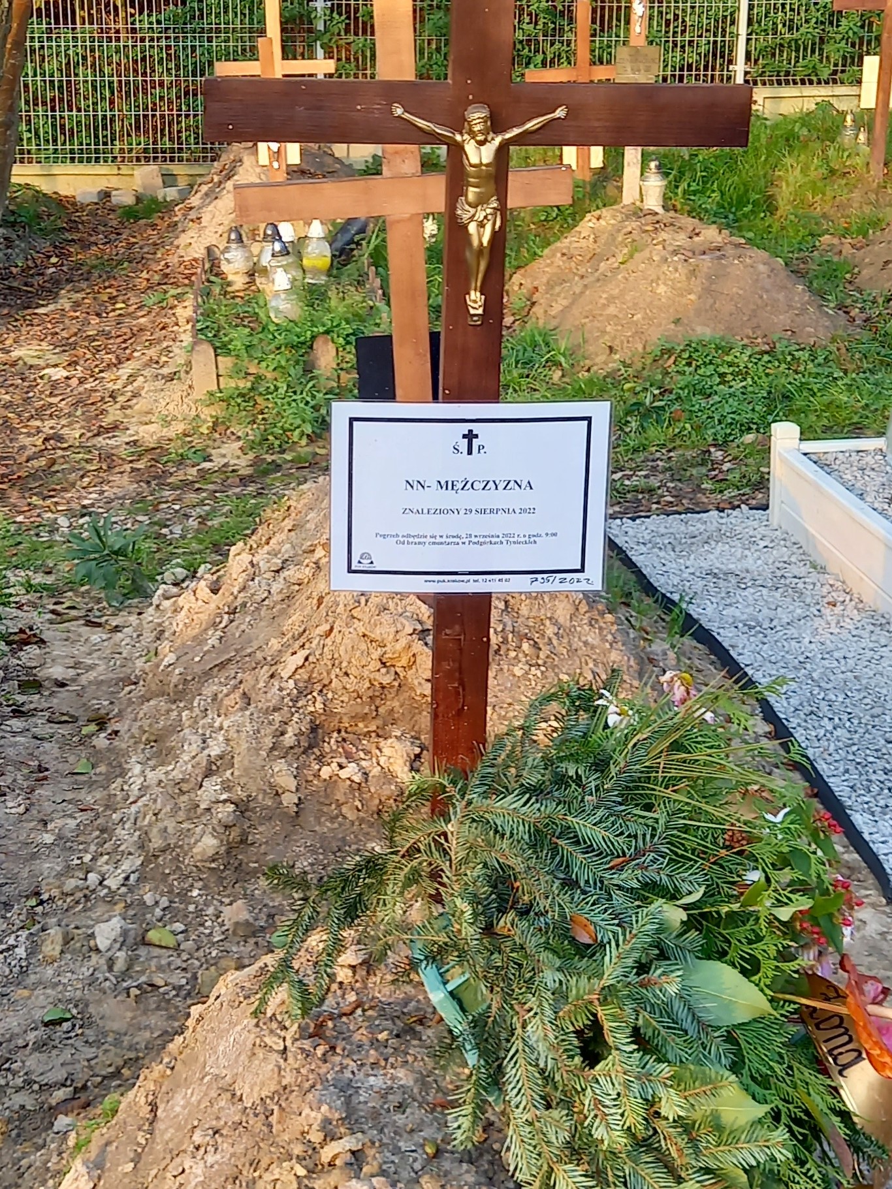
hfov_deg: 54.9
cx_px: 446
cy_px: 594
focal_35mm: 25
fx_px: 859
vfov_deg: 69.4
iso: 100
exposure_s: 1/100
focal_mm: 4.65
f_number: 1.8
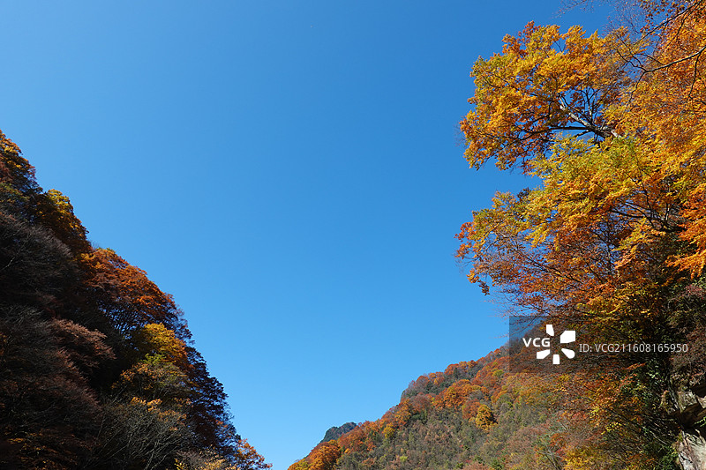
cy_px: 235
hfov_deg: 73.8
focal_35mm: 24
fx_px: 471
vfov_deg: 53.1
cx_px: 353
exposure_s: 1/400
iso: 125
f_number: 5.6
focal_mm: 9
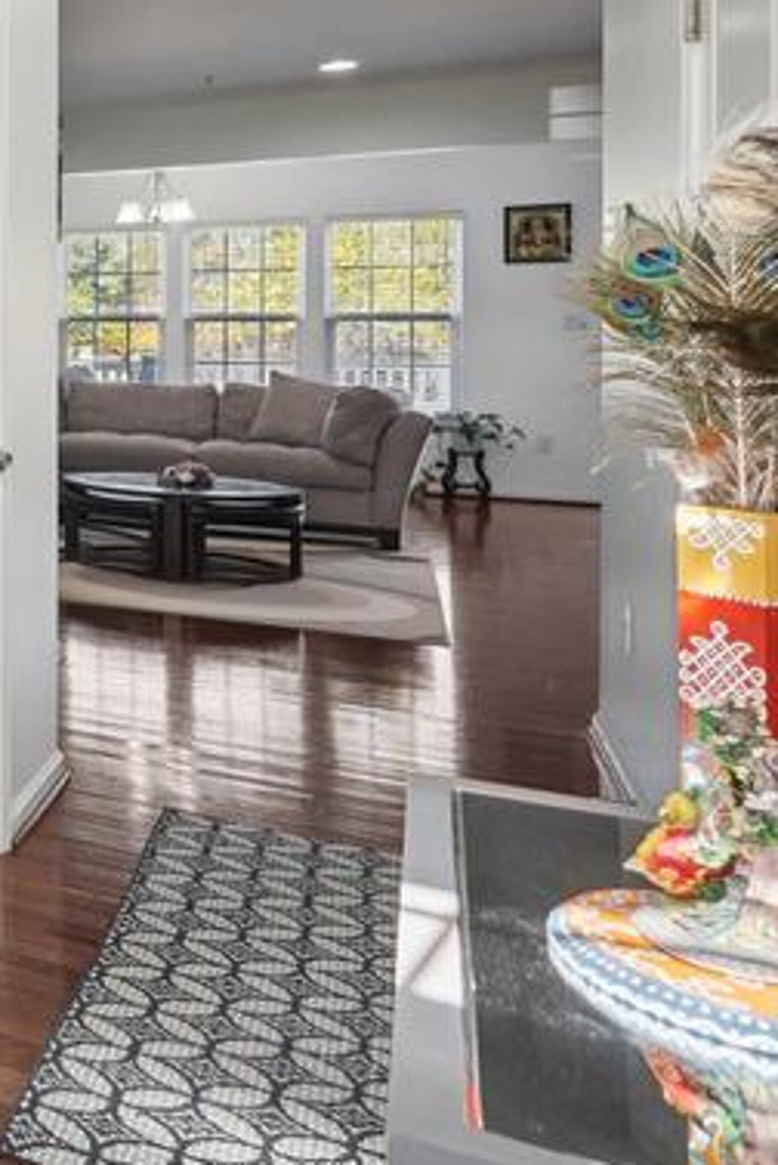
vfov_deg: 48.9
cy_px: 311
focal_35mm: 38
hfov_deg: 19.8
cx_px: -747
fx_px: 1229
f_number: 8
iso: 500
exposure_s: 1/60
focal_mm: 14
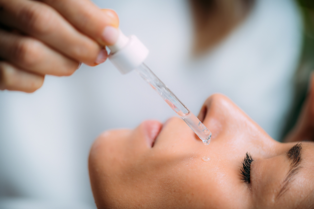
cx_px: 157
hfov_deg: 19.5
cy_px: 104
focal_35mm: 105
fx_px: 916
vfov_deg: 13.0
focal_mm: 105
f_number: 3.2
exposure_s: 1/160
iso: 64
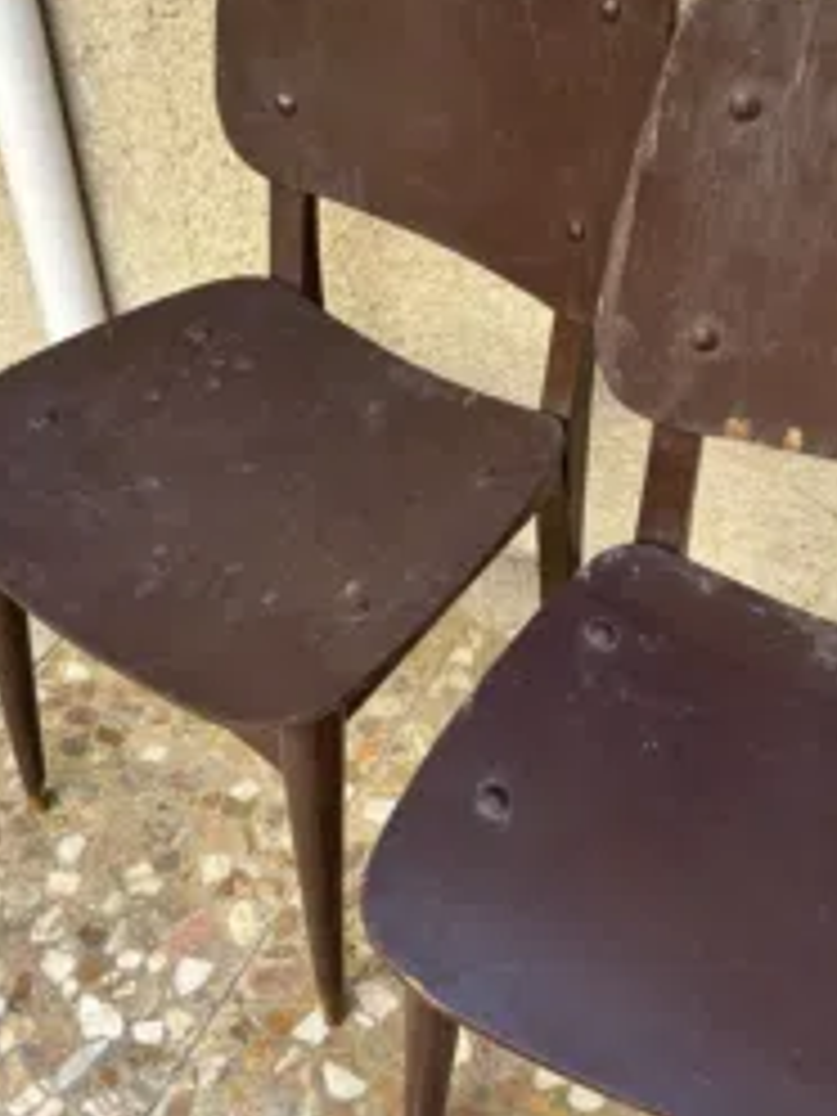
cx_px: 522
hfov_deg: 34.2
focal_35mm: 42
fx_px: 1354
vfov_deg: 44.5
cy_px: 436
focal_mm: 5.7
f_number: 1.5
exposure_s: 1/389
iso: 50
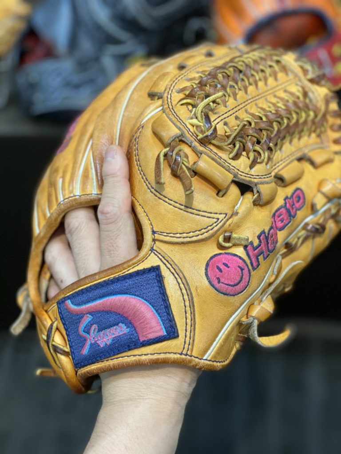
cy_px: 227
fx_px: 683
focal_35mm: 52
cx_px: 170
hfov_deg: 28.0
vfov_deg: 36.8
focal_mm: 6
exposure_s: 1/122
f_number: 2
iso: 160
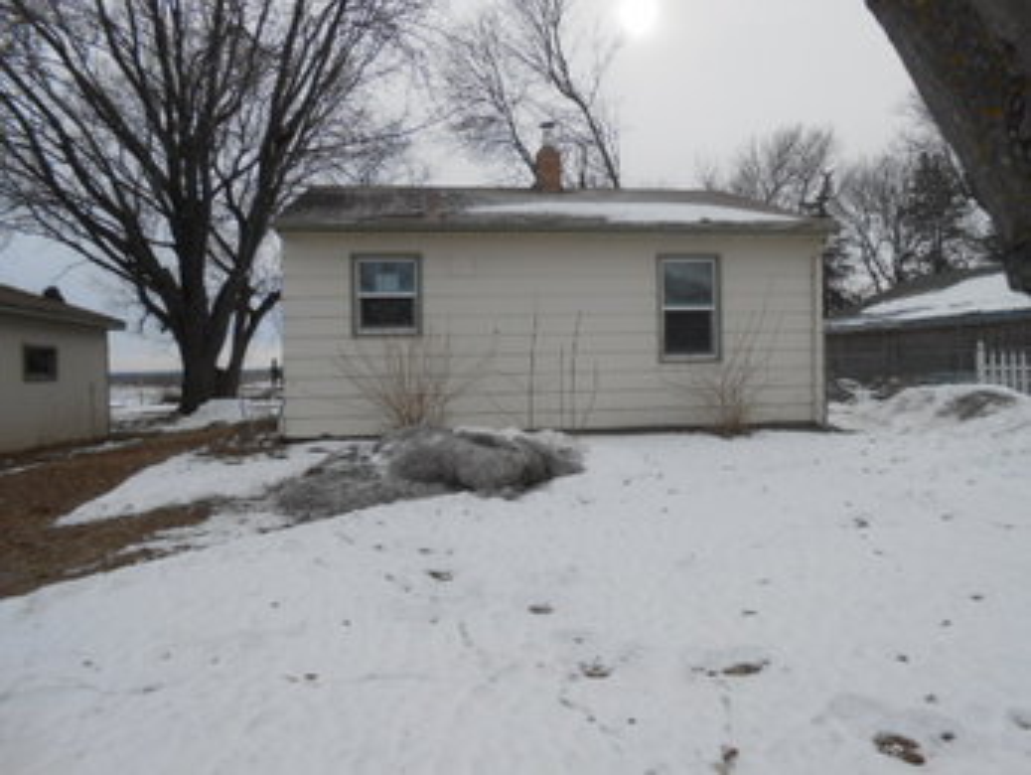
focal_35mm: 26
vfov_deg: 53.1
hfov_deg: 67.3
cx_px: 516
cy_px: 388
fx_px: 775
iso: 80
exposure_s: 1/800
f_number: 3.5
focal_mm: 4.6
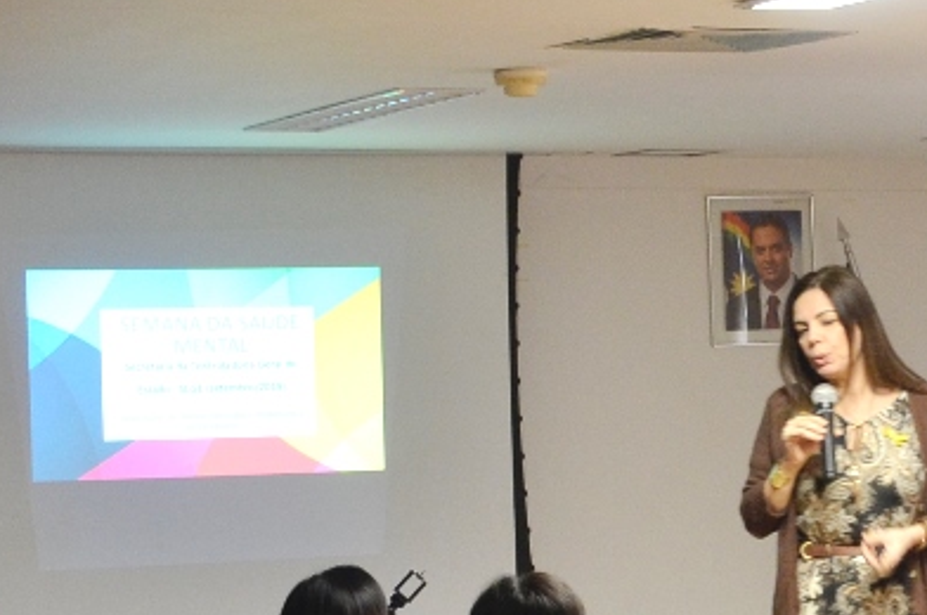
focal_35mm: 94
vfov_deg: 14.0
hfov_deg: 21.6
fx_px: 2417
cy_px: 747
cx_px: 650
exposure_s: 1/30
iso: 1100
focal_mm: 24
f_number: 4
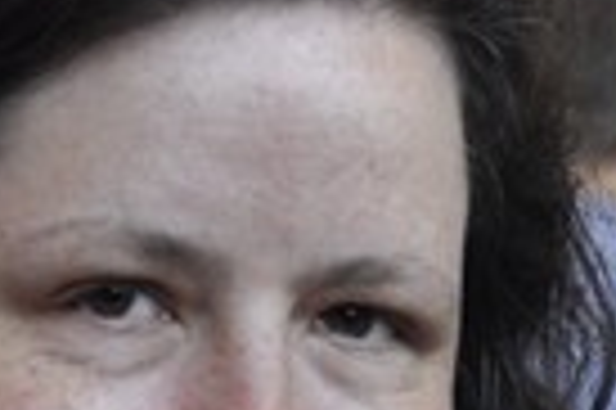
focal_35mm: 373
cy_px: 847
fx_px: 6375
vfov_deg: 3.6
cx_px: 414
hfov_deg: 5.5
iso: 400
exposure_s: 1/60
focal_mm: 34
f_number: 5
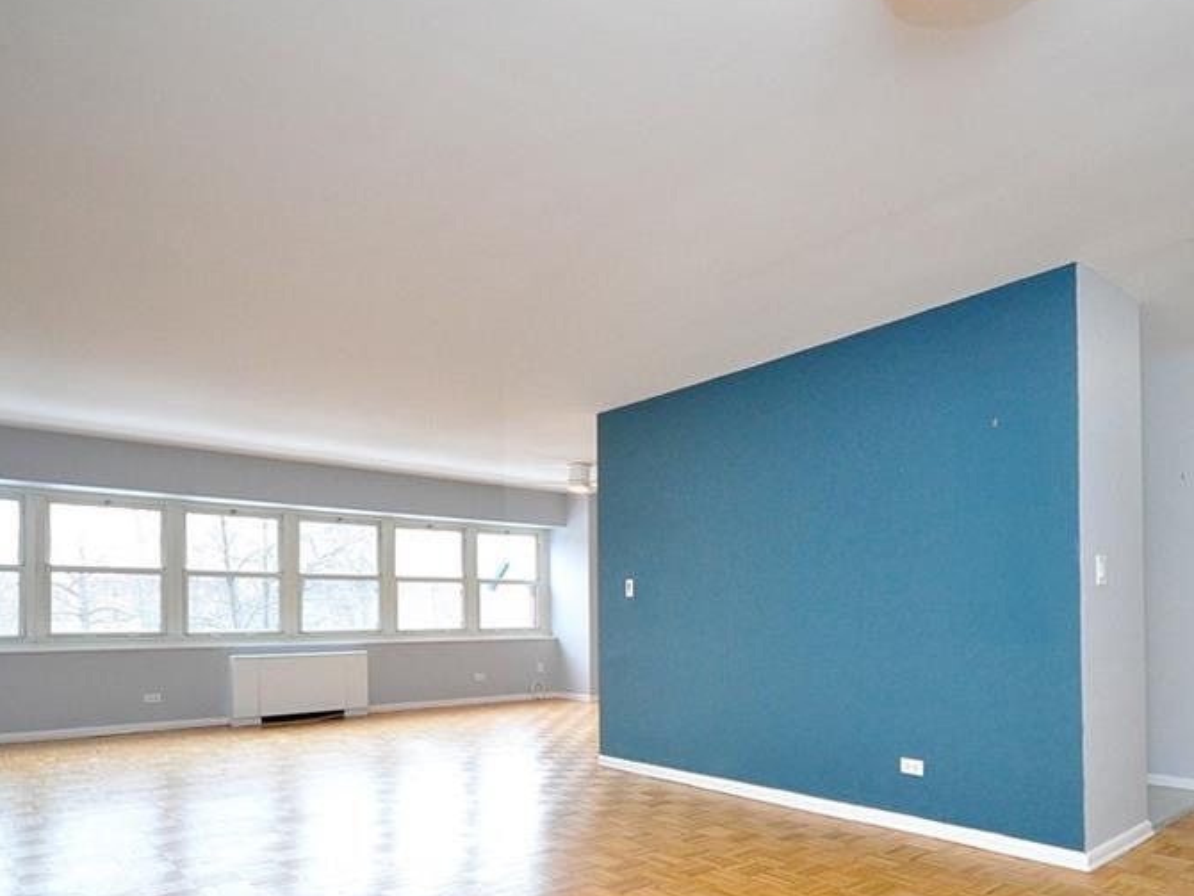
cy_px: 578
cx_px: 667
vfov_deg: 60.0
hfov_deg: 76.1
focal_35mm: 22
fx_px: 759
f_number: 4.5
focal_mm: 10
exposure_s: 1/100
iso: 800
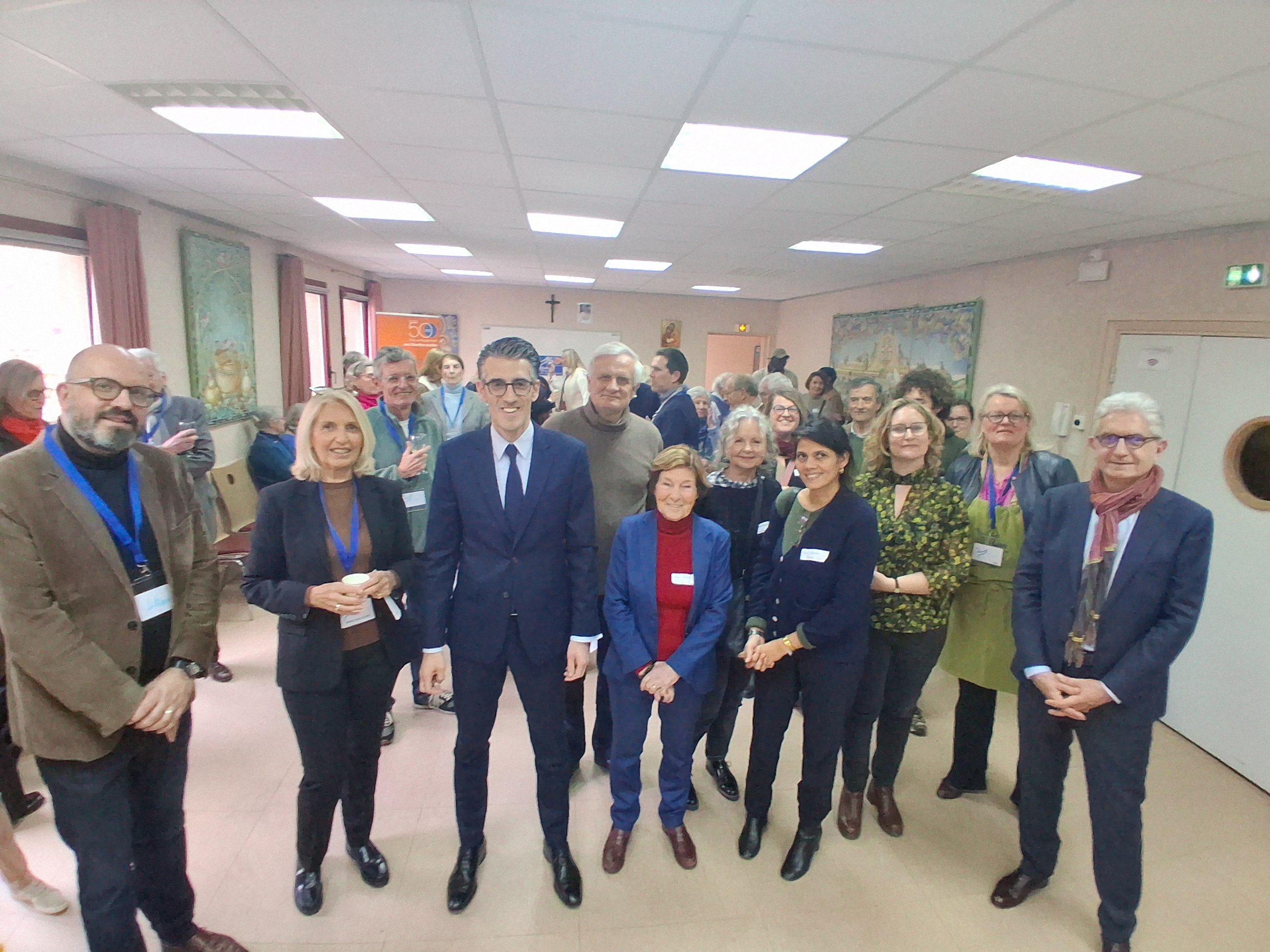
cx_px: 635
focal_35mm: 17
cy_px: 476
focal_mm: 1.4
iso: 160
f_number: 2.2
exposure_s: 1/50
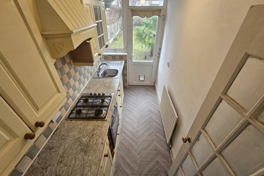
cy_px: 102
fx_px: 103
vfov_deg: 80.6
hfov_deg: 104.3
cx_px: 133
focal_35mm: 14
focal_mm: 2.2
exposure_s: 1/50
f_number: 2.2
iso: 200
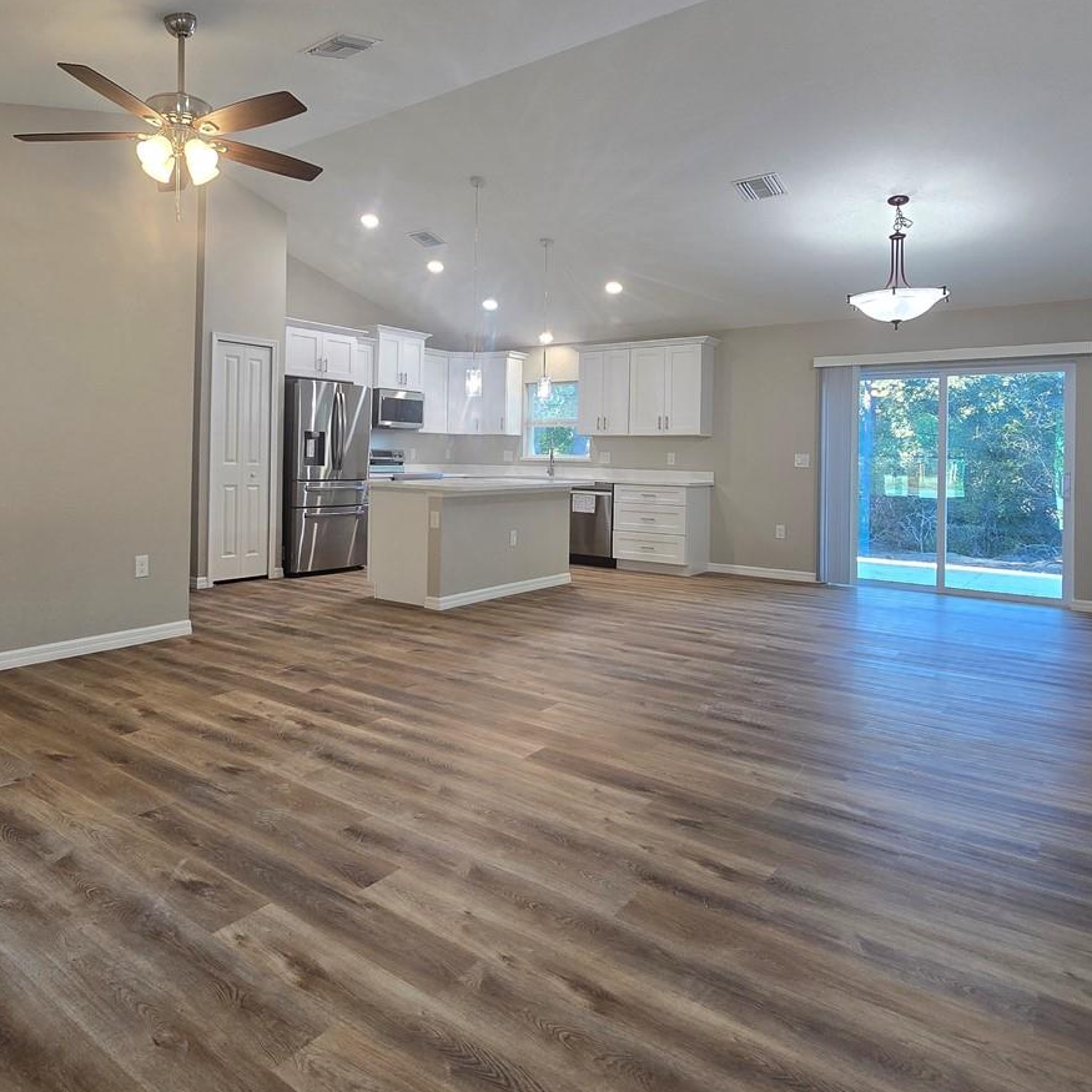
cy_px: 452
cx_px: 414
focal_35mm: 21
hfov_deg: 71.1
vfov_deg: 71.6
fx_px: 749
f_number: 2.2
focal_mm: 2.2
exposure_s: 1/60
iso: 100
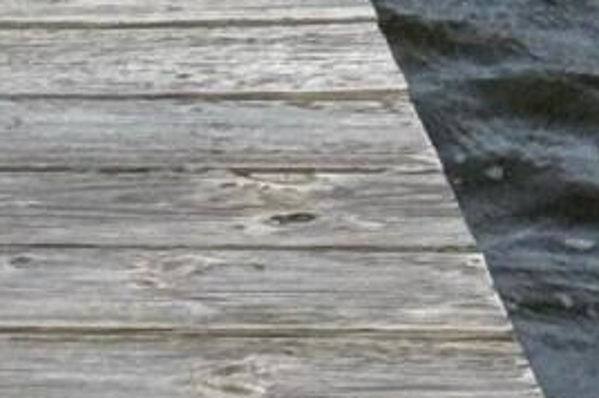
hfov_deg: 5.4
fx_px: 6199
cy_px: -1339
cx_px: -530
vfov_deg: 3.5
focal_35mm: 373
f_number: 1.78
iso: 80
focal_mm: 6.76
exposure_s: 1/4098
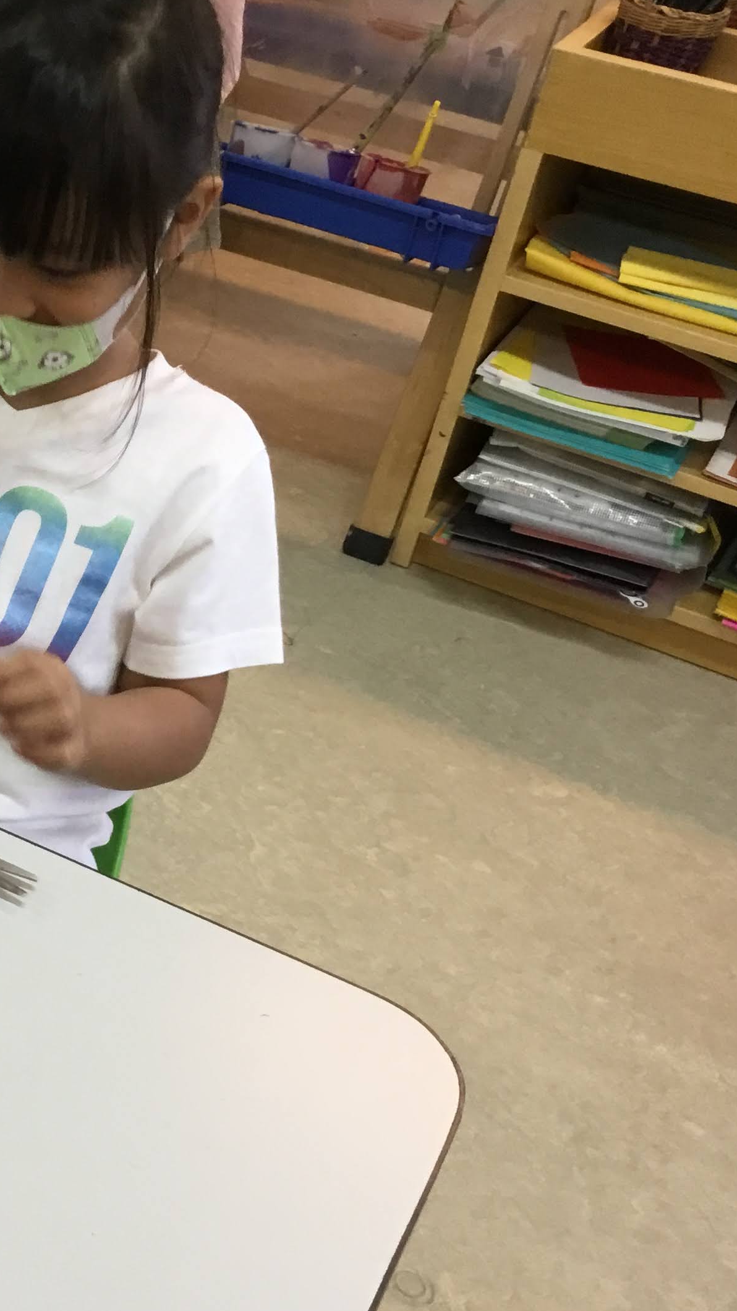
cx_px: -215
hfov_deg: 21.0
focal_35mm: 52
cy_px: 721
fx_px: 1807
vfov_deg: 39.8
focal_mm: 3.3
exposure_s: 1/33
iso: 100
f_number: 2.4
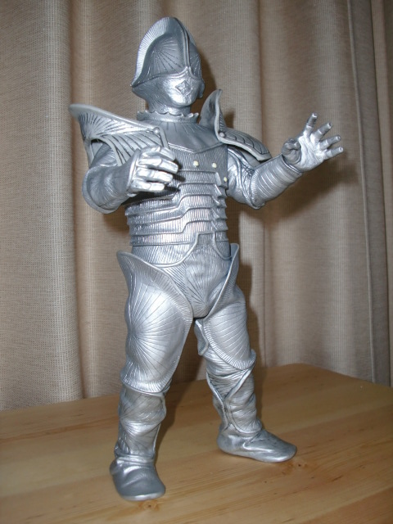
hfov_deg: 39.7
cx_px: 196
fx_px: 545
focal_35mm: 36
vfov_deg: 51.4
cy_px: 262
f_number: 2.8
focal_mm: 6.3
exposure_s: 1/30
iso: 125
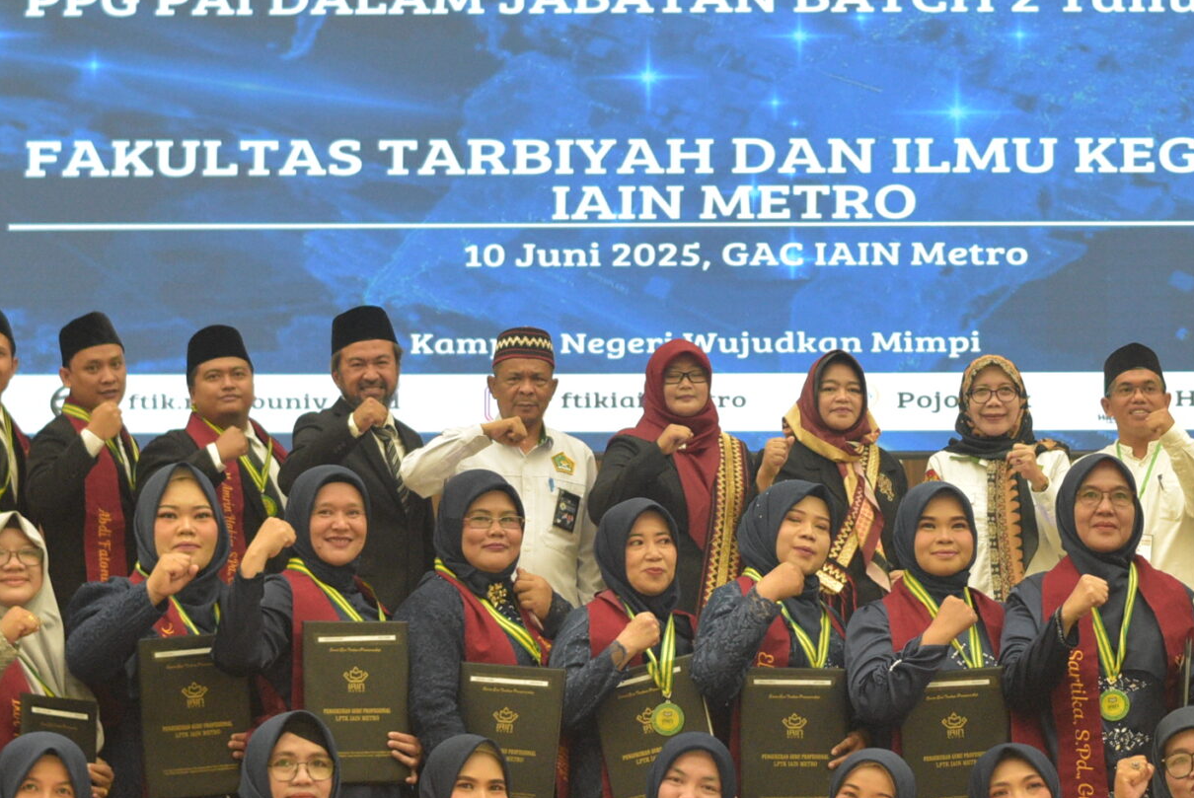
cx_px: 788
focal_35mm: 111
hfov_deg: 18.4
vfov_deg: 12.4
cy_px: 415
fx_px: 3686
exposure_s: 1/100
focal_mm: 35
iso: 1600
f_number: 2
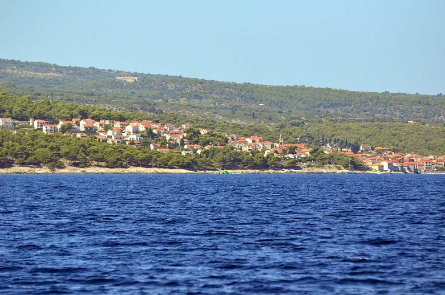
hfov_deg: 6.9
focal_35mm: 300
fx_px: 3700
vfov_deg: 4.6
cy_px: 148
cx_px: 222
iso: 1600
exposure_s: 1/8000
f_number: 5.6
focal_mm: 200
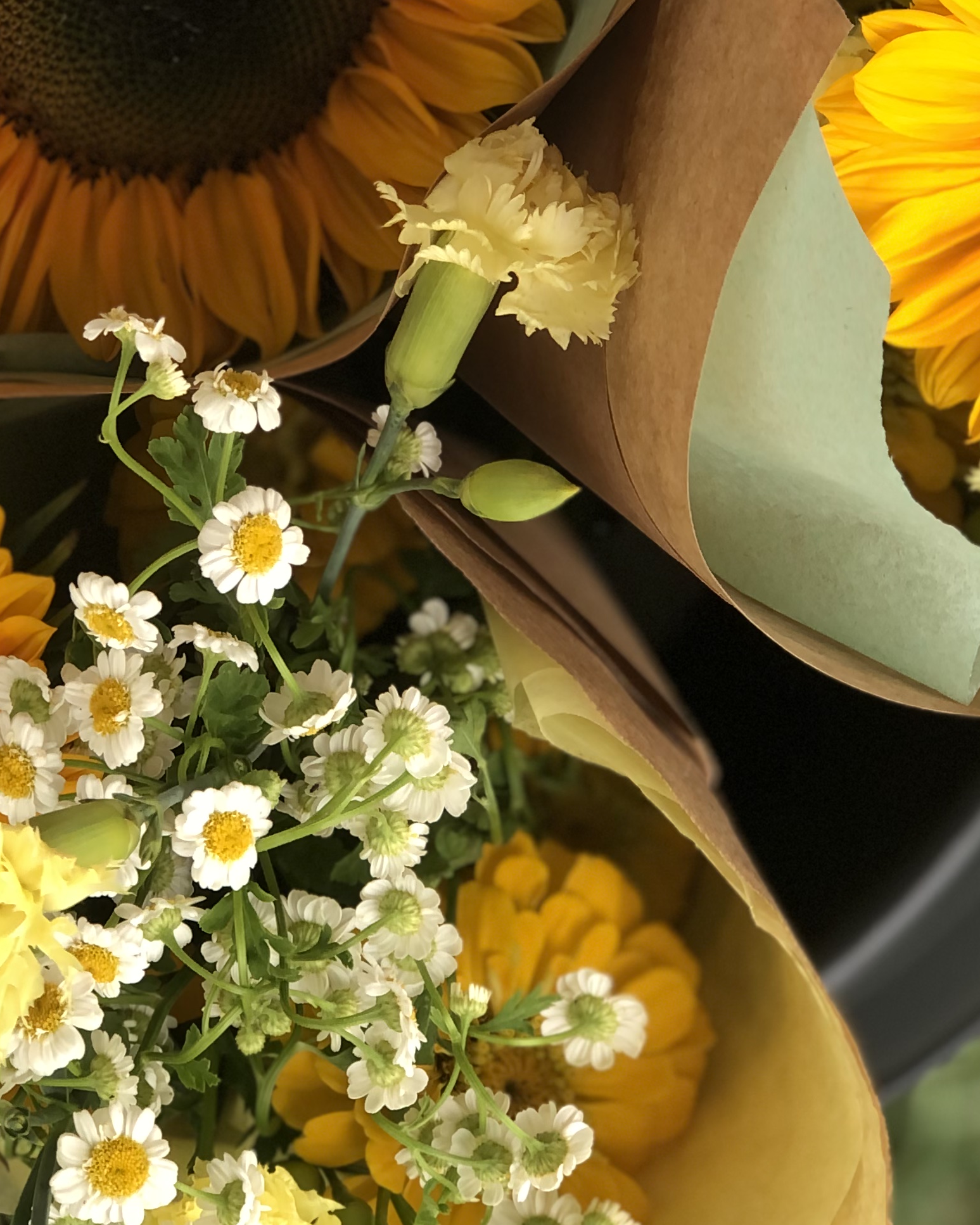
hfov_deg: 13.3
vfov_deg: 16.5
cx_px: 305
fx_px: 4206
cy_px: 411
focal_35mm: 116
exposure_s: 1/60
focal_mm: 6.6
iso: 20
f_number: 2.8
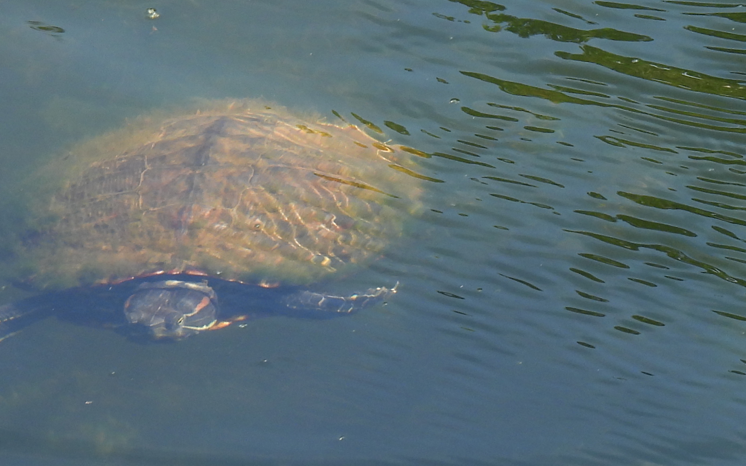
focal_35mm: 1315
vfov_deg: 1.0
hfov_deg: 1.6
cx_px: 761
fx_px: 26738
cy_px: 111
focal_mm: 89.2
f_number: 5
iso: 125
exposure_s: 1/250
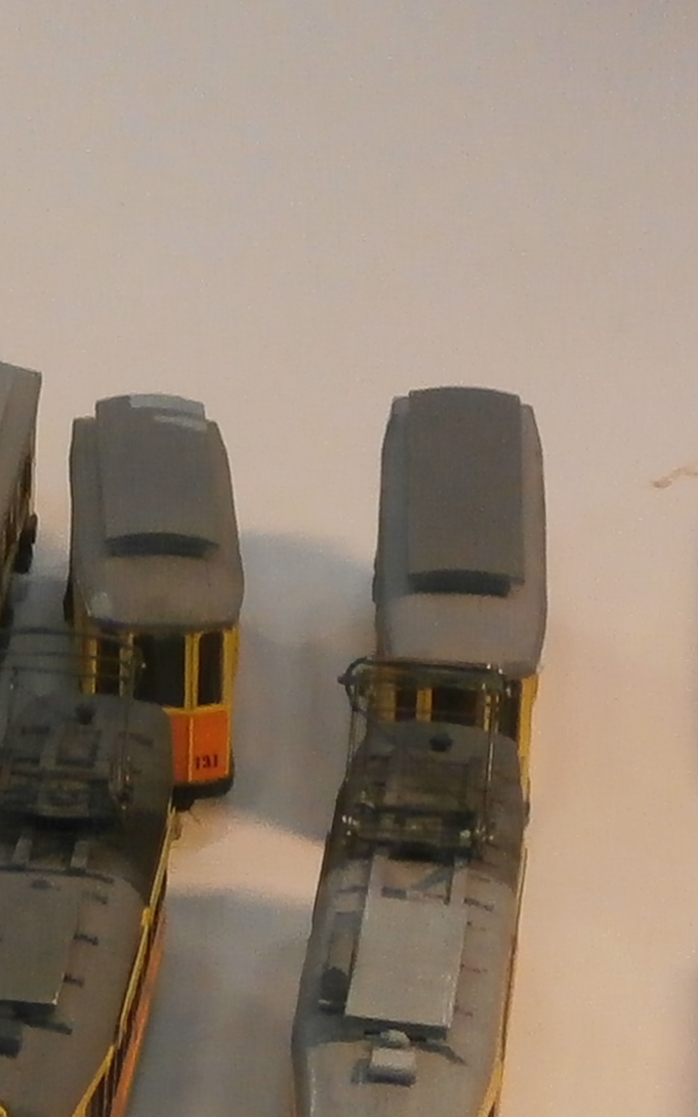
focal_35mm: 196
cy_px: 688
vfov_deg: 10.7
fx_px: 5967
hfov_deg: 6.5
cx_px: -666
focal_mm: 8.3
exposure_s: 1/25
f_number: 3.4
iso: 200
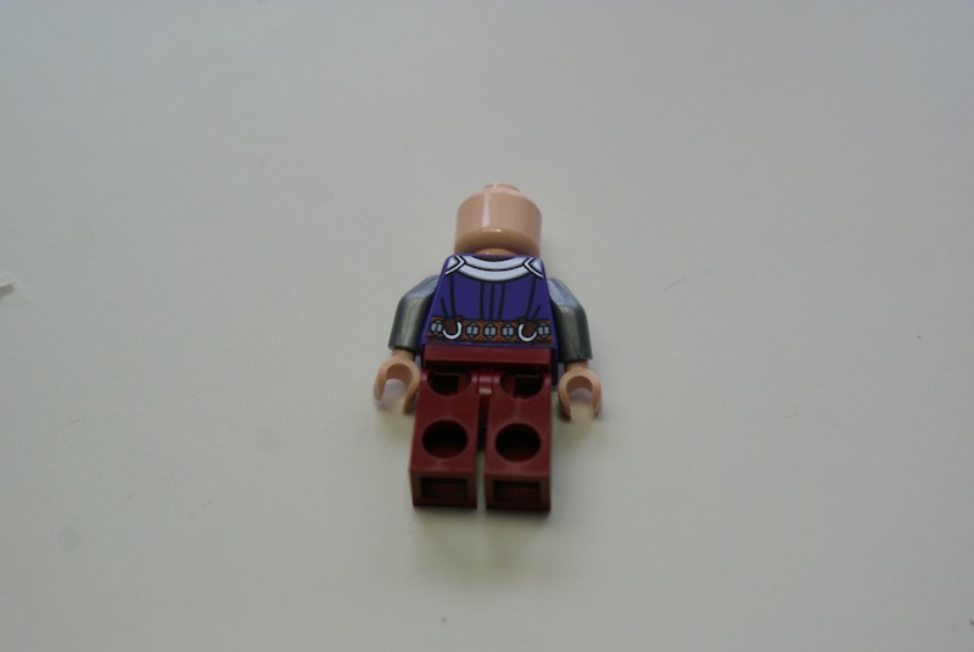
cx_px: 487
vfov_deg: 16.6
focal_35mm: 82
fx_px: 2234
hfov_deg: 24.6
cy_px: 326
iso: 320
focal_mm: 55
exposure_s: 1/100
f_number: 5.6
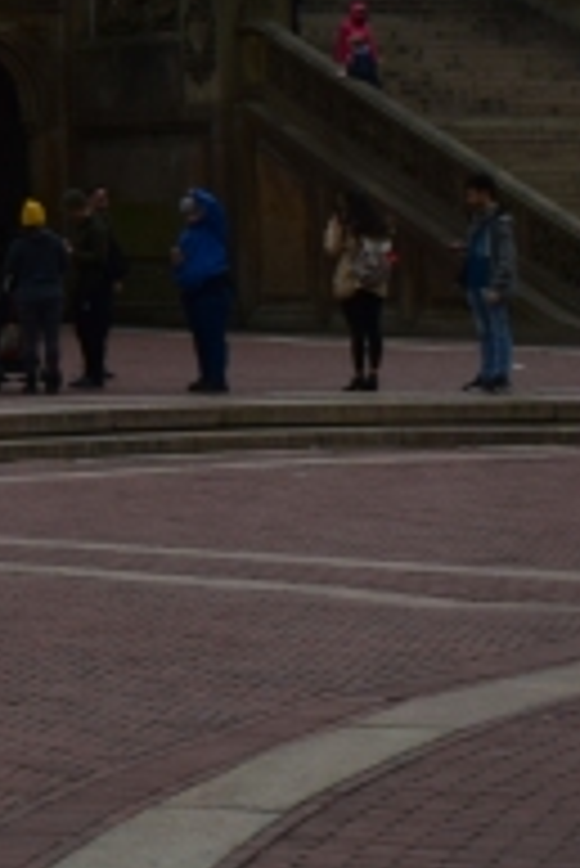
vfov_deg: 14.0
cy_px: -130
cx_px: -1088
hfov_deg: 8.3
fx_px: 3449
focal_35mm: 143
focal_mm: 18
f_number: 9
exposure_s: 1/160
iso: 400
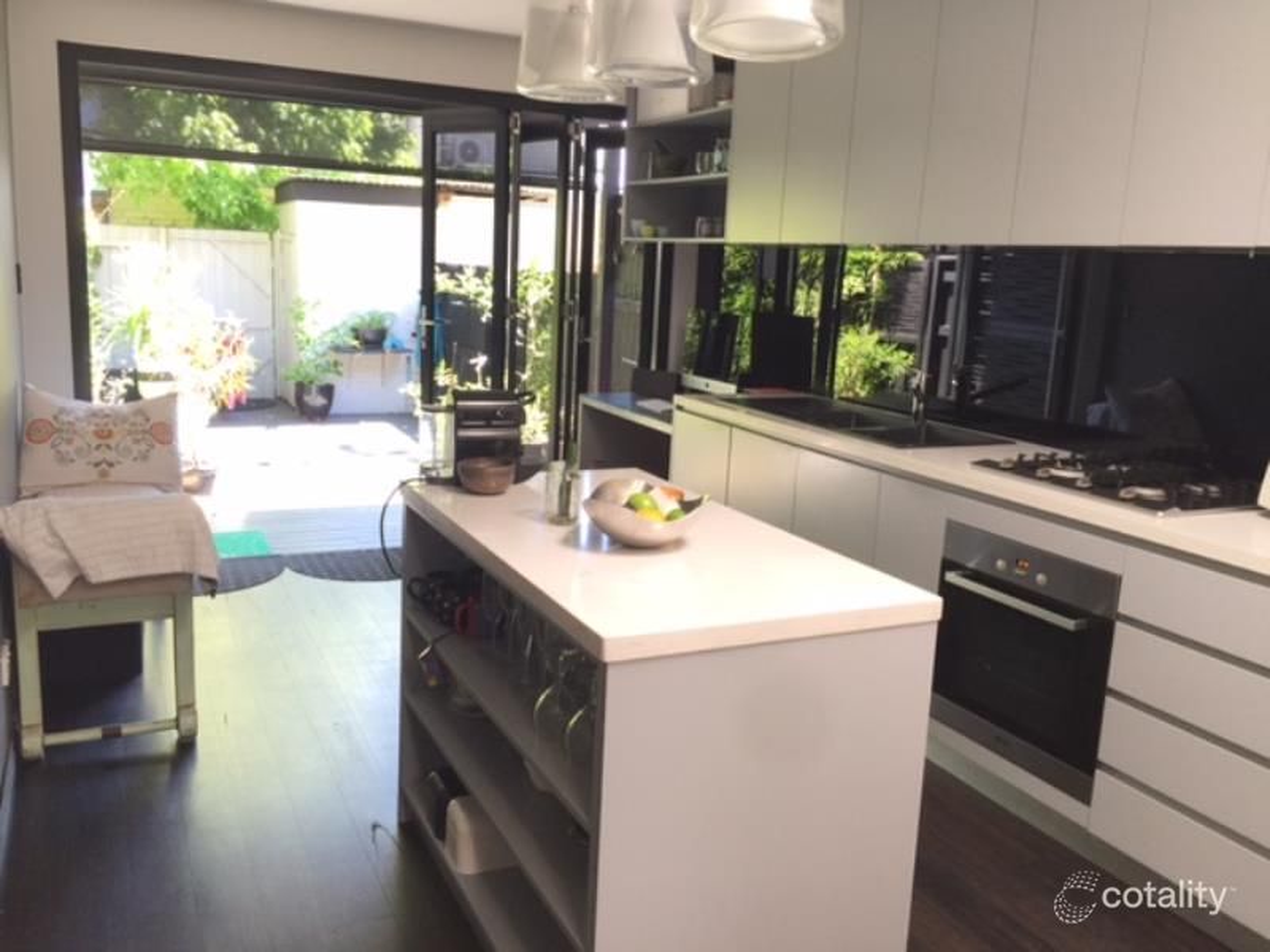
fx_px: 1064
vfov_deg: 48.2
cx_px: 635
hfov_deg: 61.7
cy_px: 476
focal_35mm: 29
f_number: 2.2
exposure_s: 1/33
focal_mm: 4.15
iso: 32
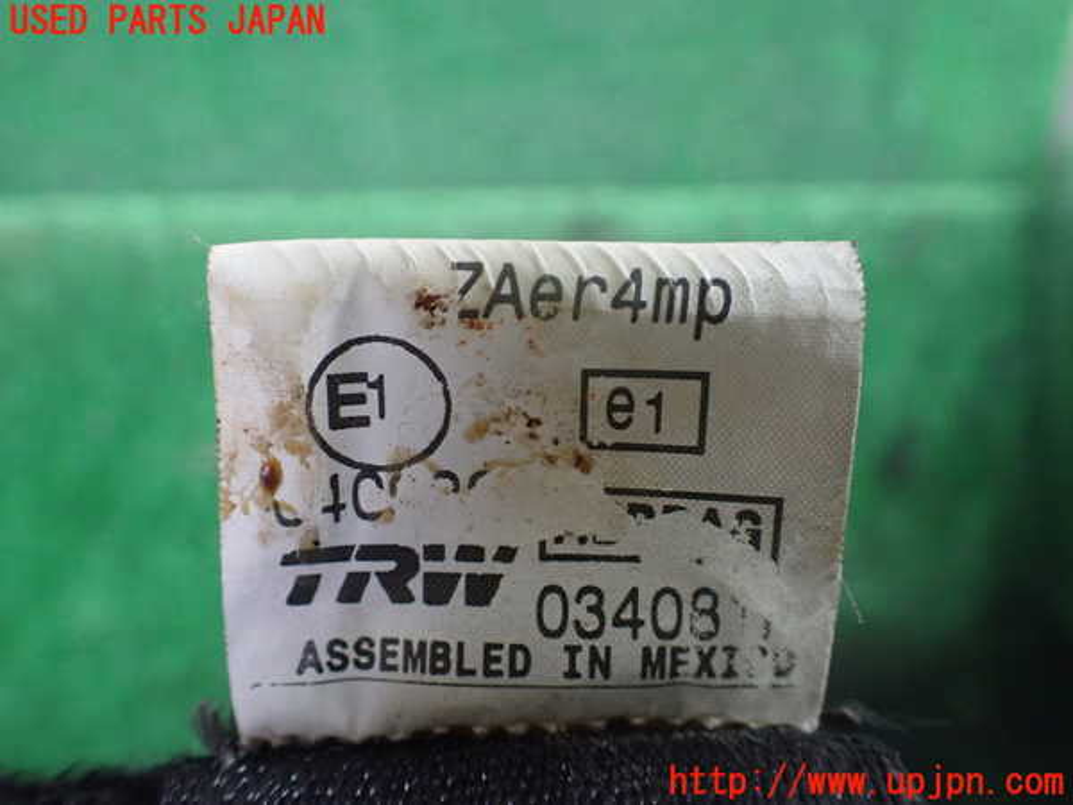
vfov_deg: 46.8
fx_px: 930
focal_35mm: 30
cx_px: 536
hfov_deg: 60.0
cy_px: 402
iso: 800
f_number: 2.3
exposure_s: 1/40
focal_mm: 5.4
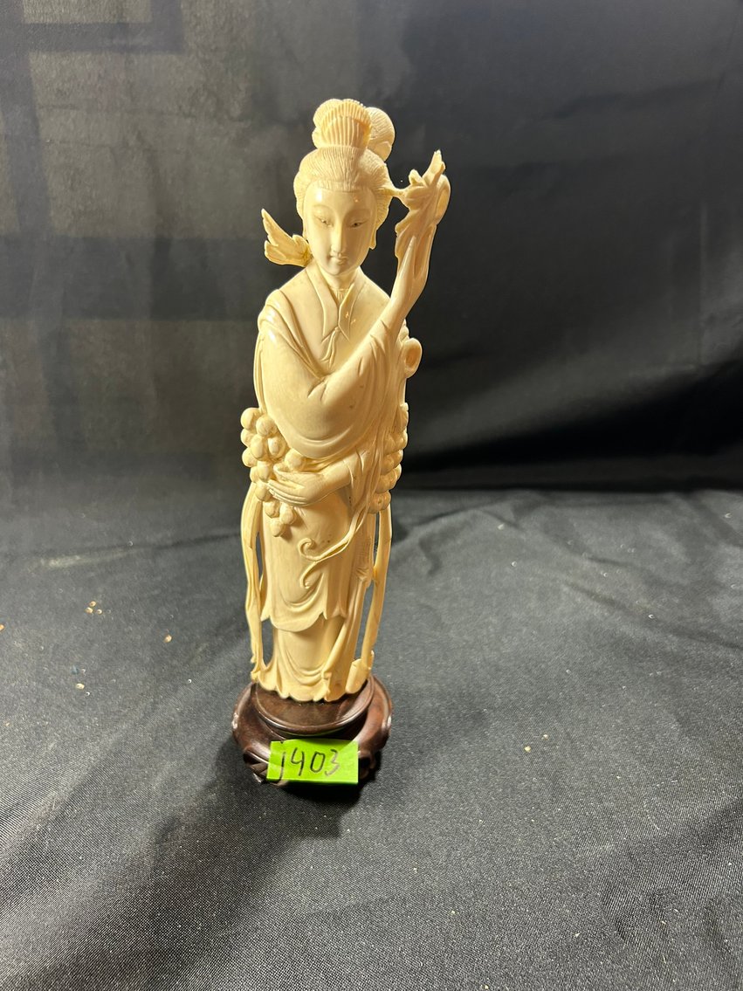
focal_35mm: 26
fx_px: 744
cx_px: 372
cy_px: 496
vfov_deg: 67.3
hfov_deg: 53.1
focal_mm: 5.7
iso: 200
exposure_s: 1/60
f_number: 1.5
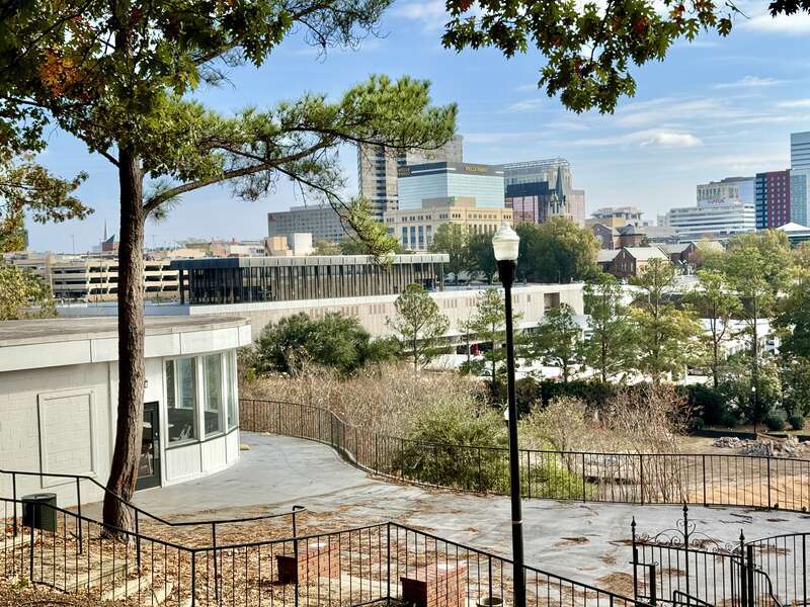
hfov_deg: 39.7
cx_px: 405
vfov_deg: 30.3
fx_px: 1123
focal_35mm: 48
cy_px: 304
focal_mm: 6.86
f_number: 1.78
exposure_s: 1/4049
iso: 64
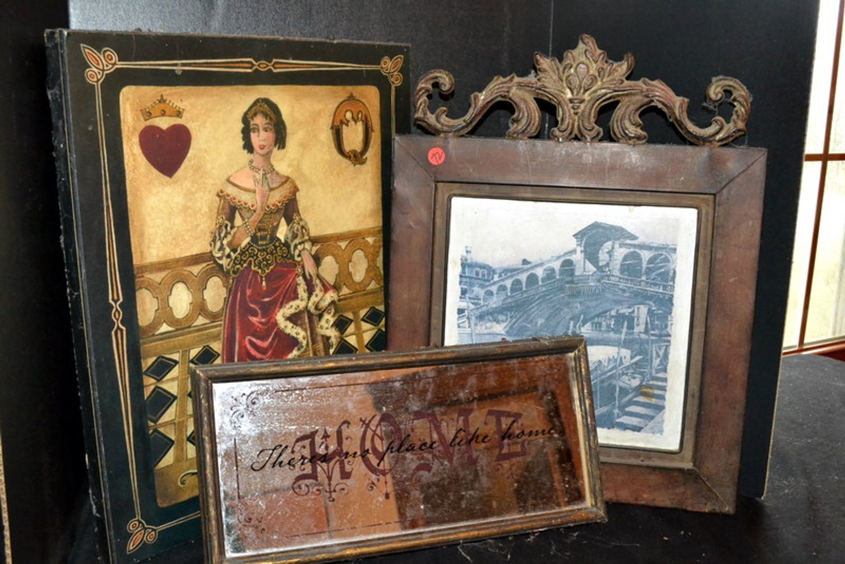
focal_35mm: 36
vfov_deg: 36.9
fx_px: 845
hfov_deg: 53.1
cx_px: 422
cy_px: 282
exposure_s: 1/60
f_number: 7.1
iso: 3200
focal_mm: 24
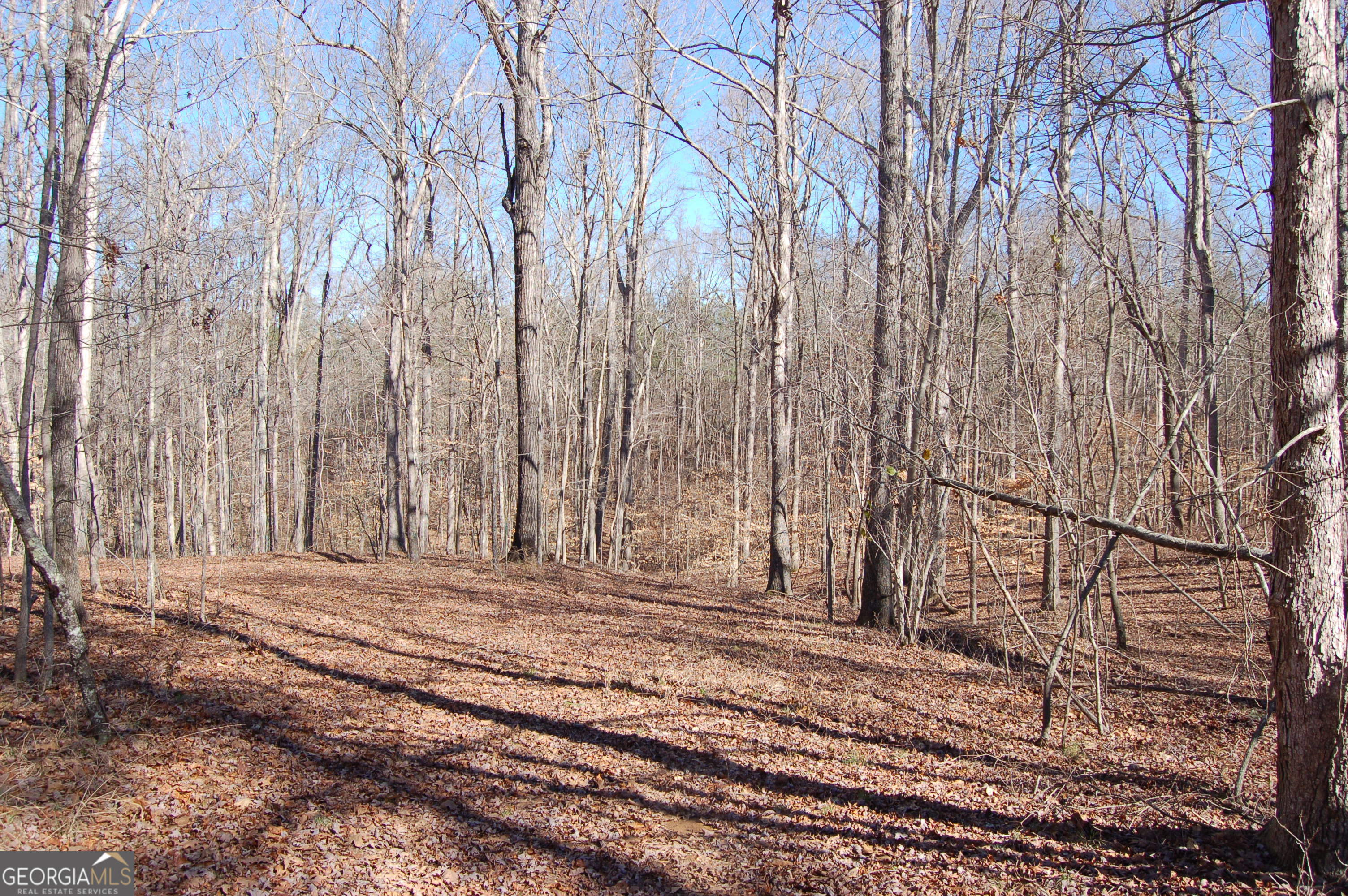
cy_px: 448
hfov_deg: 67.4
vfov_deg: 47.8
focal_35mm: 27
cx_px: 674
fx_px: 1010
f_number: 8
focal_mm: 18
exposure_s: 1/250
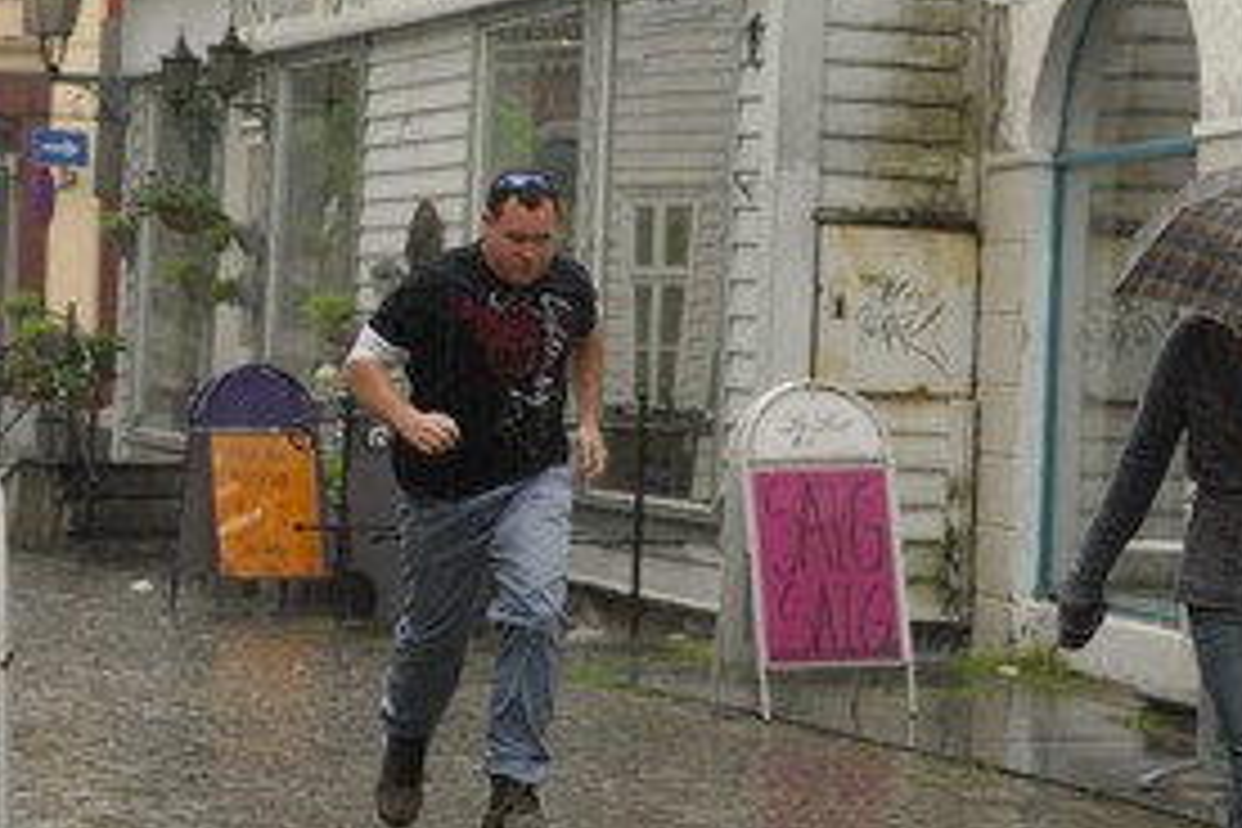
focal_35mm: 114
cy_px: 495
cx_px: 940
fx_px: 3933
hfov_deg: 17.8
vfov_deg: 12.0
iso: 200
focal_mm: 50
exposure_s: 1/160
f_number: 4.5
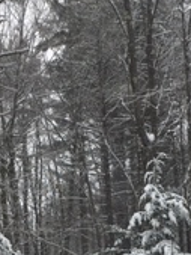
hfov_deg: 13.4
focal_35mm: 110
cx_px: 164
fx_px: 808
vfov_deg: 17.5
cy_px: 244
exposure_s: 1/200
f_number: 2.2
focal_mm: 4.15
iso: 25
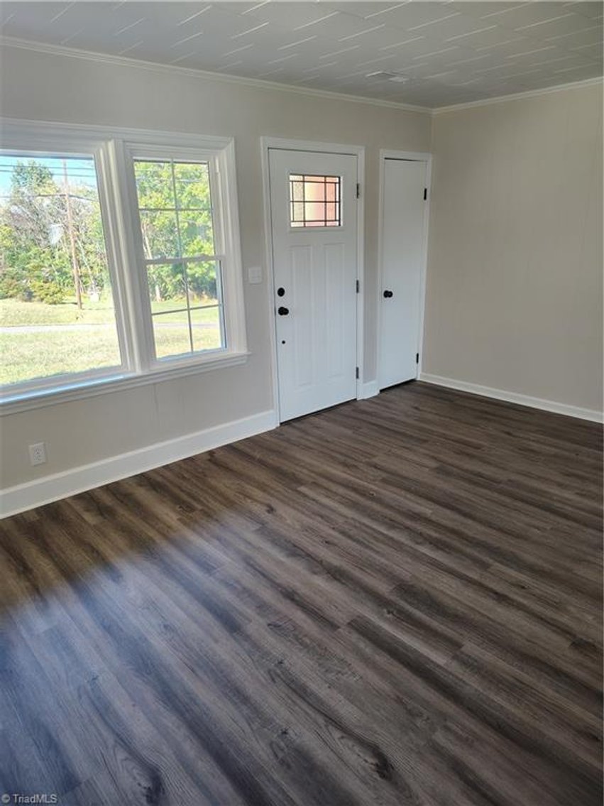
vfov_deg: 71.6
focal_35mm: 24
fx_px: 558
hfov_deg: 56.8
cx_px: 302
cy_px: 403
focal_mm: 5.56
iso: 430
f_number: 1.8
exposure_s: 1/120
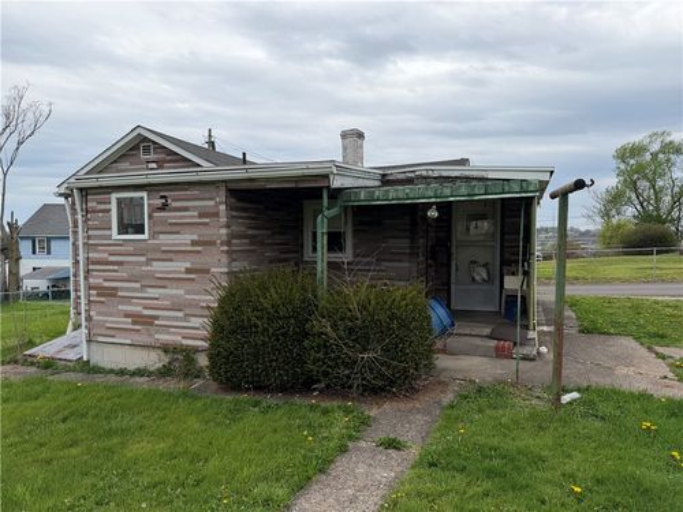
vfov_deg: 56.8
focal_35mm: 24
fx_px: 474
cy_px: 256
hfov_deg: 71.6
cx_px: 342
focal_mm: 6.76
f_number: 1.78
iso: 80
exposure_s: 1/1156
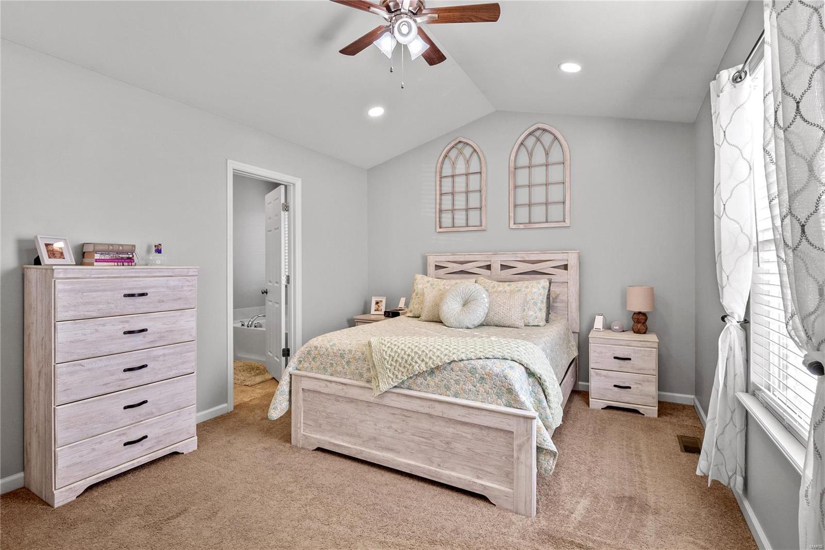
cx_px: 412
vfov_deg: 73.7
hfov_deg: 96.7
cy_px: 275
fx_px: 367
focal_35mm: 16
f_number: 6.3
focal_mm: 8
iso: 400
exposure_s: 1/30
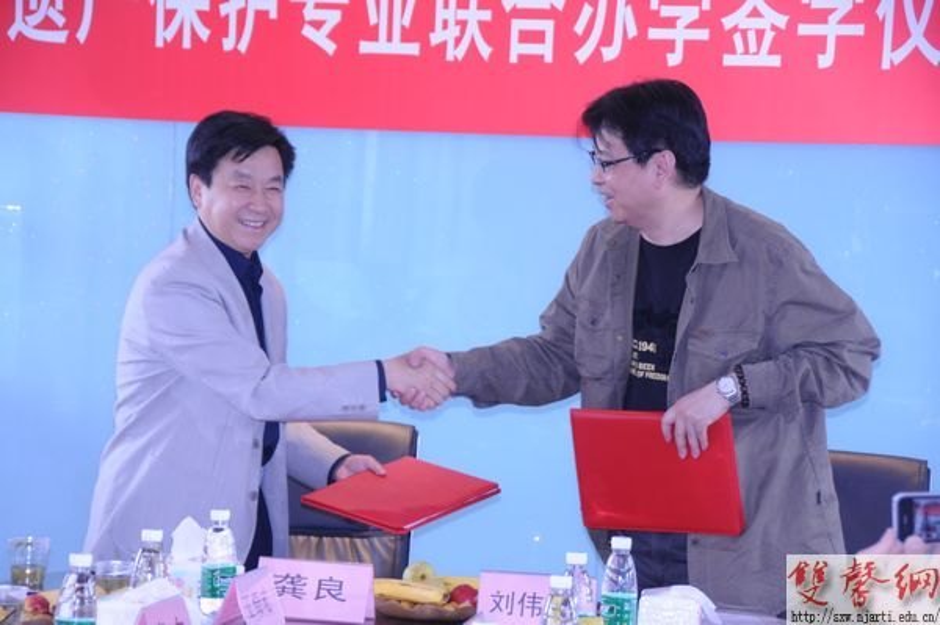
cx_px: 470
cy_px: 312
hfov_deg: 17.1
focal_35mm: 120
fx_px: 3131
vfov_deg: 11.4
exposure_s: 1/60
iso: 900
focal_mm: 80
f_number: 5
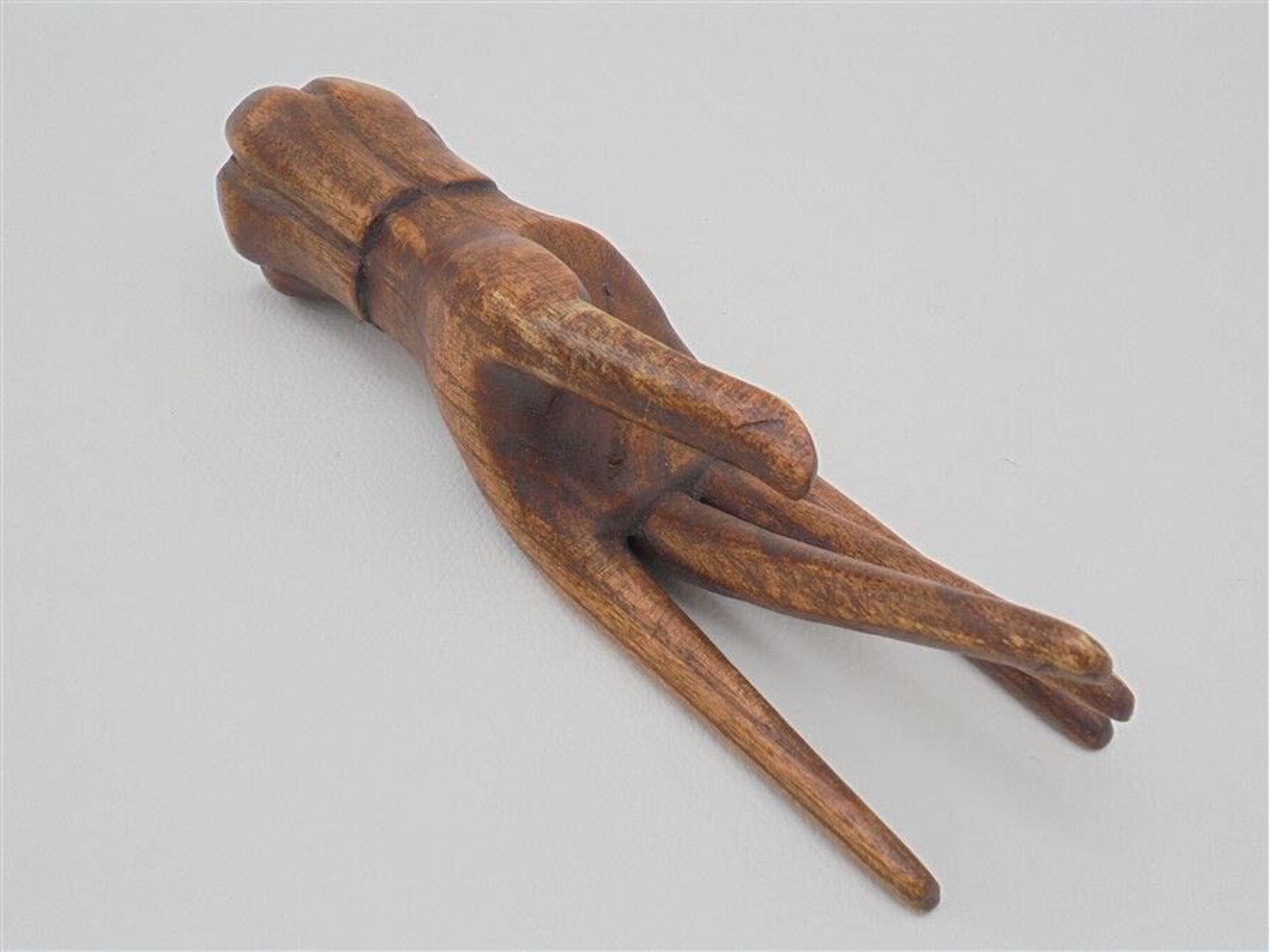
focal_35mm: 38
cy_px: 476
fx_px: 1393
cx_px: 634
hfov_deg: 49.0
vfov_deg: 37.7
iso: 100
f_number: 4.2
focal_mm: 6.9
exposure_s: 1/50
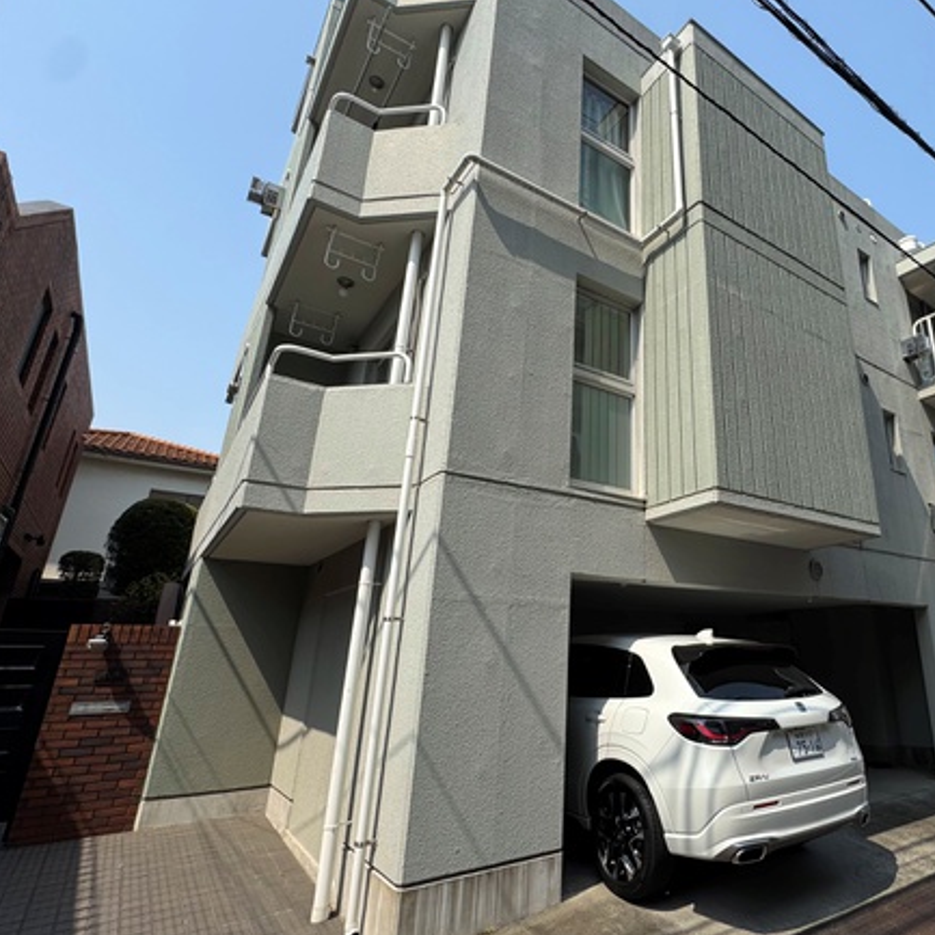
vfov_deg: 74.8
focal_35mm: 20
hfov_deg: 72.0
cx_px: 641
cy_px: 442
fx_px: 611
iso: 50
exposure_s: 1/1637
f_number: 2.2
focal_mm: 2.22
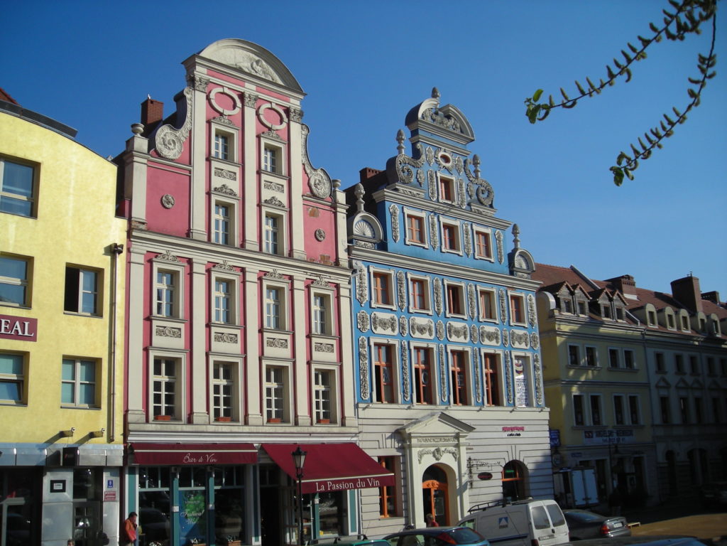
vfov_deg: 37.7
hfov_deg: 49.0
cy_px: 273
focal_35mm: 38
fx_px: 798
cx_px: 364
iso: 50
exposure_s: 1/326
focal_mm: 6.3
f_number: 6.4
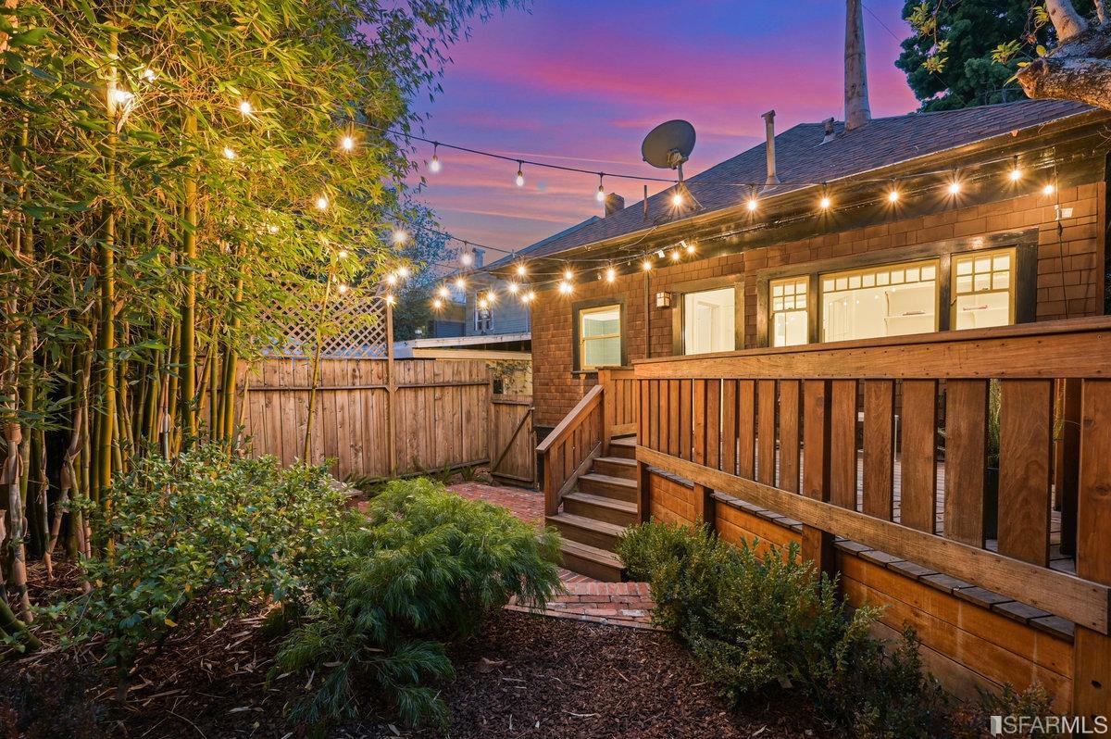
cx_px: 556
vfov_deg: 75.4
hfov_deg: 98.6
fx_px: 478
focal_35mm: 16
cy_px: 370
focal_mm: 15.5
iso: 400
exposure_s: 1/1.25
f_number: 8
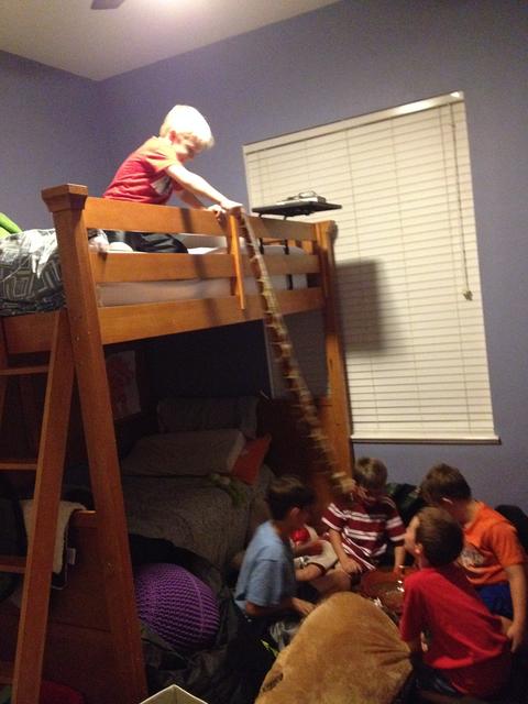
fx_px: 712
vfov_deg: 52.6
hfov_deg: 40.7
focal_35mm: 35
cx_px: 264
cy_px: 352
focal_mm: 4.28
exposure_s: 1/15
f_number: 2.4
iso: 800
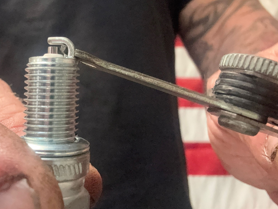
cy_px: 77
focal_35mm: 38
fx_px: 305
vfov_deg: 37.5
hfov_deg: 47.6
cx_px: 79
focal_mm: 2.69
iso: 400
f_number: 1.9
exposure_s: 1/40
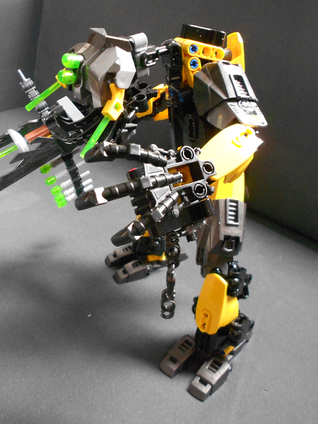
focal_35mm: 35
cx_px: 159
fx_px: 429
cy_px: 213
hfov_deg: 40.7
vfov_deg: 52.6
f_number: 3.2
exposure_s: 1/8
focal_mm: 4.6
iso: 400
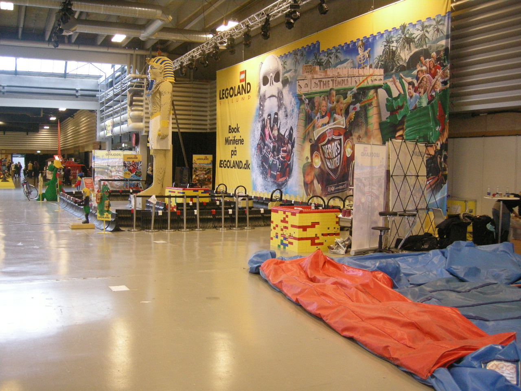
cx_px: 260
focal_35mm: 36
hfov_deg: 51.4
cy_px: 196
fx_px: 542
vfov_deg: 39.7
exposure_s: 1/25
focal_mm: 7.5
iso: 400
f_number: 2.7
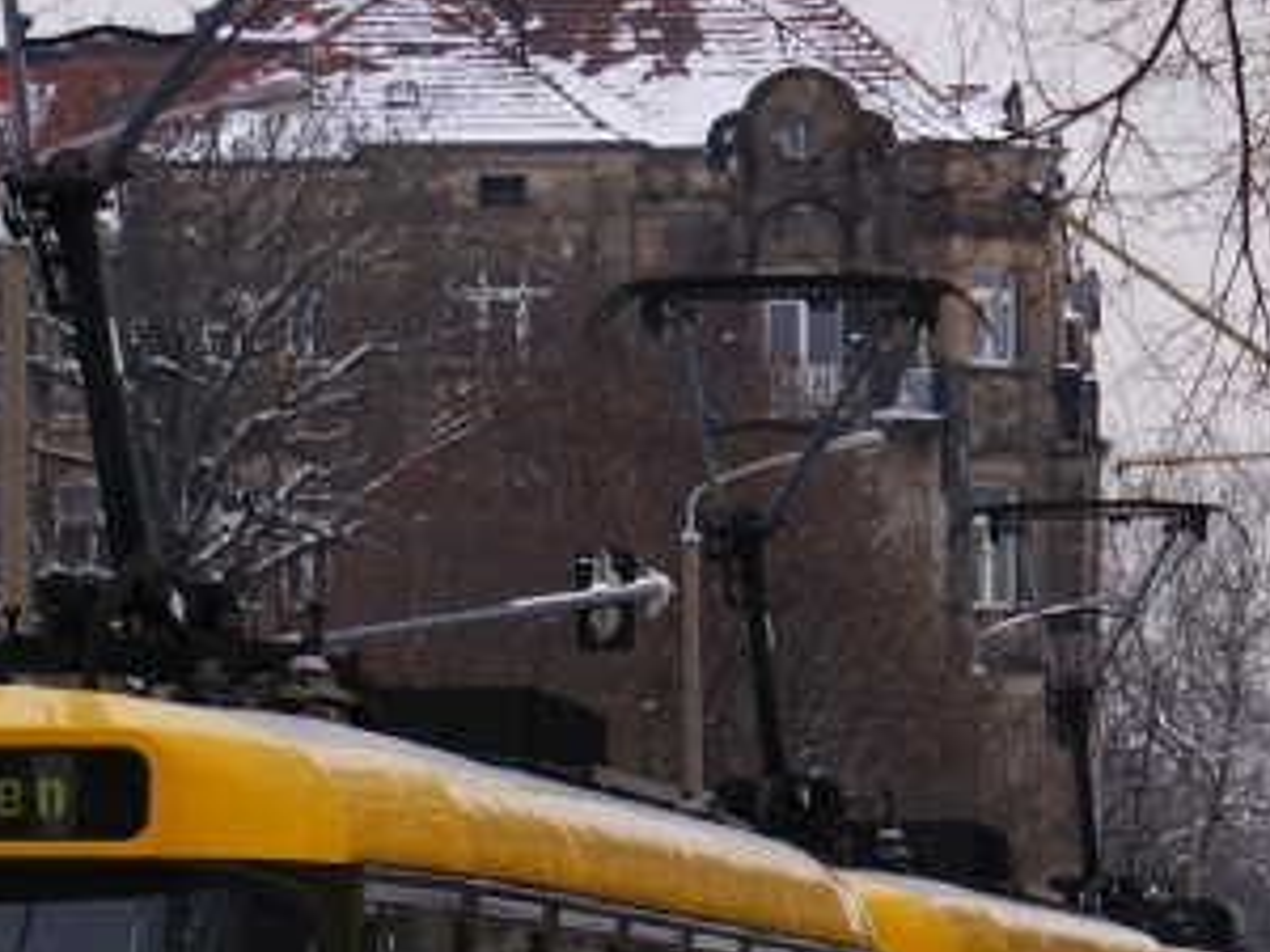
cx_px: 940
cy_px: 764
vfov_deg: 5.1
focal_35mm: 289
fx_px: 10603
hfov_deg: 6.8
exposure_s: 1/320
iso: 200
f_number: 6.3
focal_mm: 50
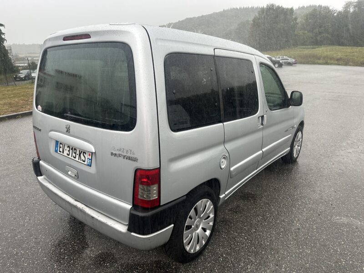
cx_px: 182
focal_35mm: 24
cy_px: 136
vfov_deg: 56.8
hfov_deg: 71.6
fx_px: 252
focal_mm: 6.86
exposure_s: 1/121
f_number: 1.78
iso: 125
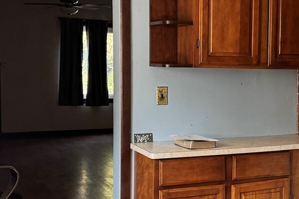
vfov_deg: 20.3
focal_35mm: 67
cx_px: 256
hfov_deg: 29.1
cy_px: 105
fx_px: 556
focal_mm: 6.76
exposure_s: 1/121
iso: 200
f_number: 1.78
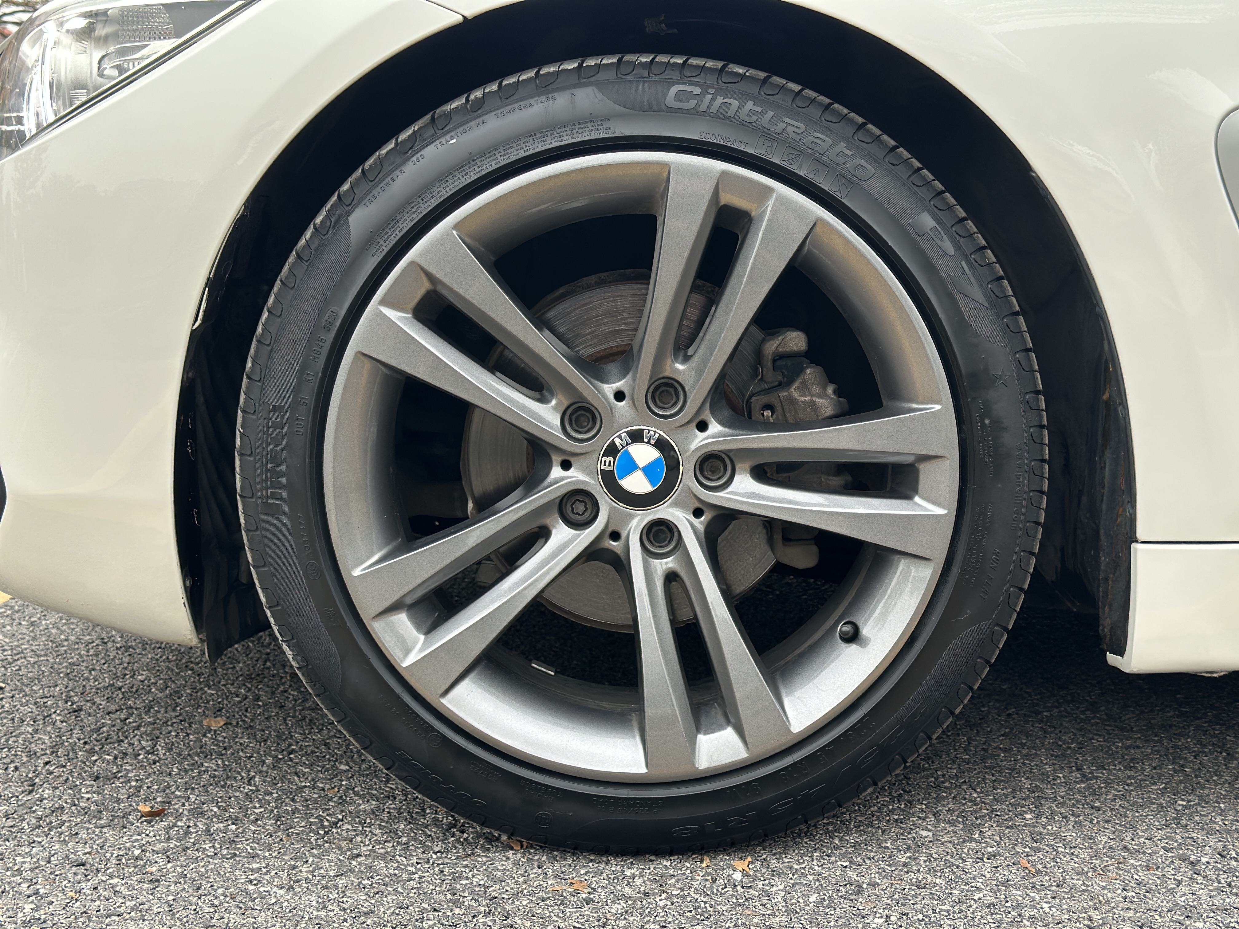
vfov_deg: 30.3
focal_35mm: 48
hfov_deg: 39.7
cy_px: 464
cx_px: 620
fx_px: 1718
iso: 80
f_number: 1.78
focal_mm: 6.86
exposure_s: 1/285
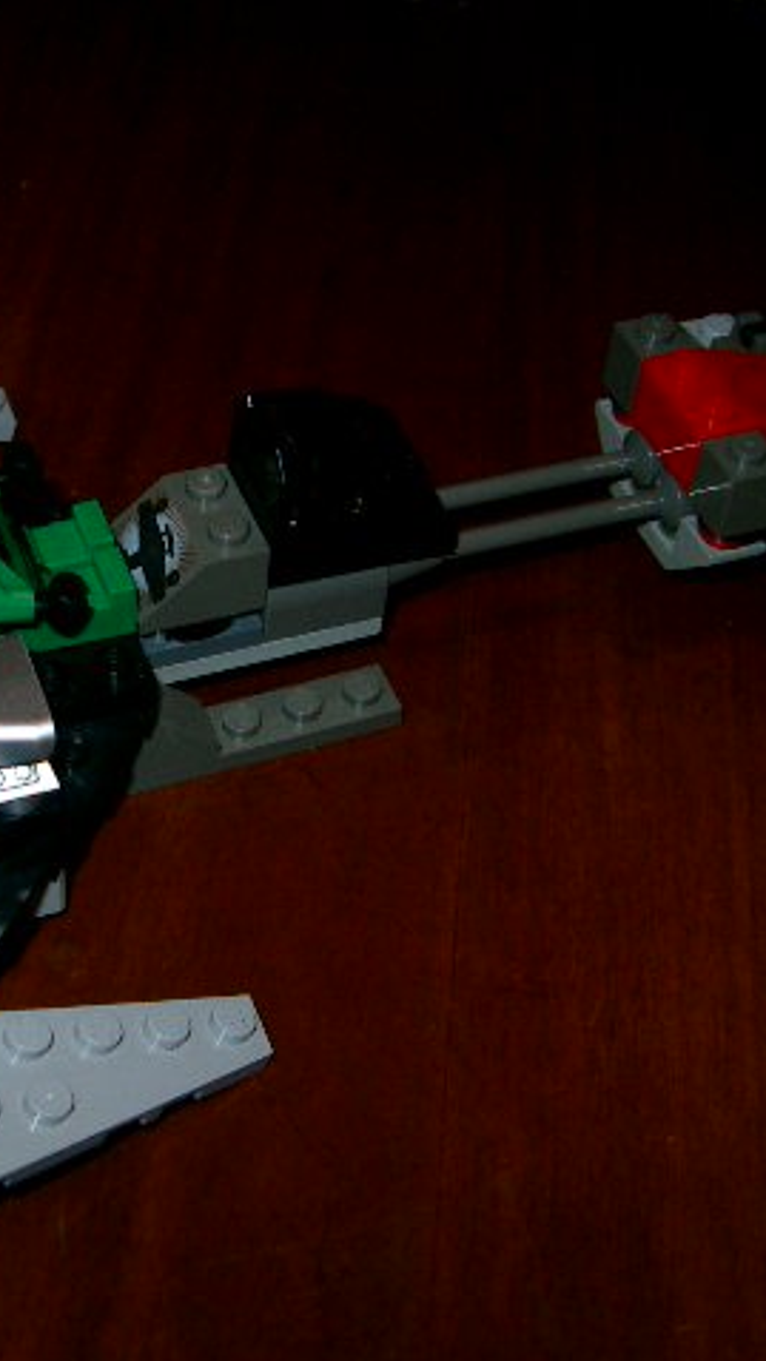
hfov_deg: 22.0
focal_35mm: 54
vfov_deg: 38.5
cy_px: 680
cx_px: 185
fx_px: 1949
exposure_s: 1/60
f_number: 2.6
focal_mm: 7.6
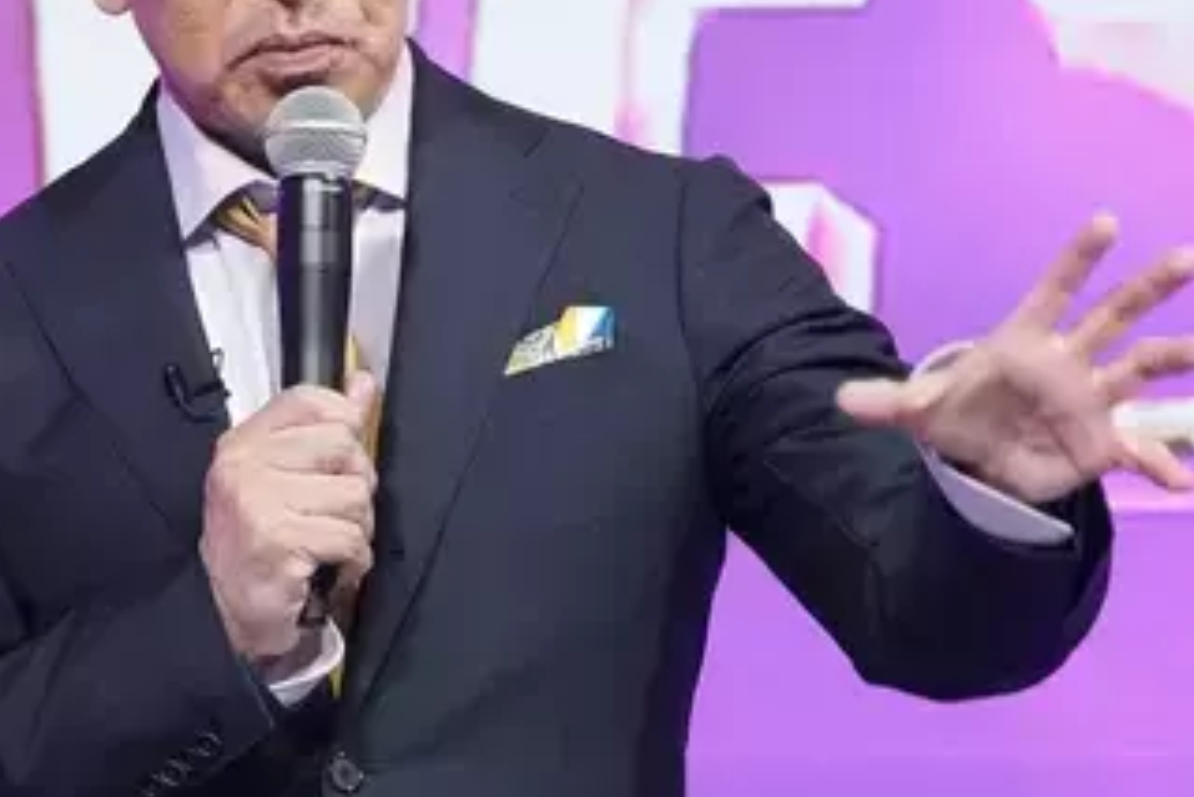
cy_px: 262
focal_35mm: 603
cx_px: 434
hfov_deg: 3.4
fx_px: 20008
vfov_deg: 2.3
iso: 5000
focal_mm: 321
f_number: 6.3
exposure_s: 1/160
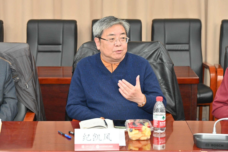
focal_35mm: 91
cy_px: 76
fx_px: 576
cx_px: 114
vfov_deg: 15.0
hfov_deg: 22.4
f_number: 6.3
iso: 2000
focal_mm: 91
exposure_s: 1/200
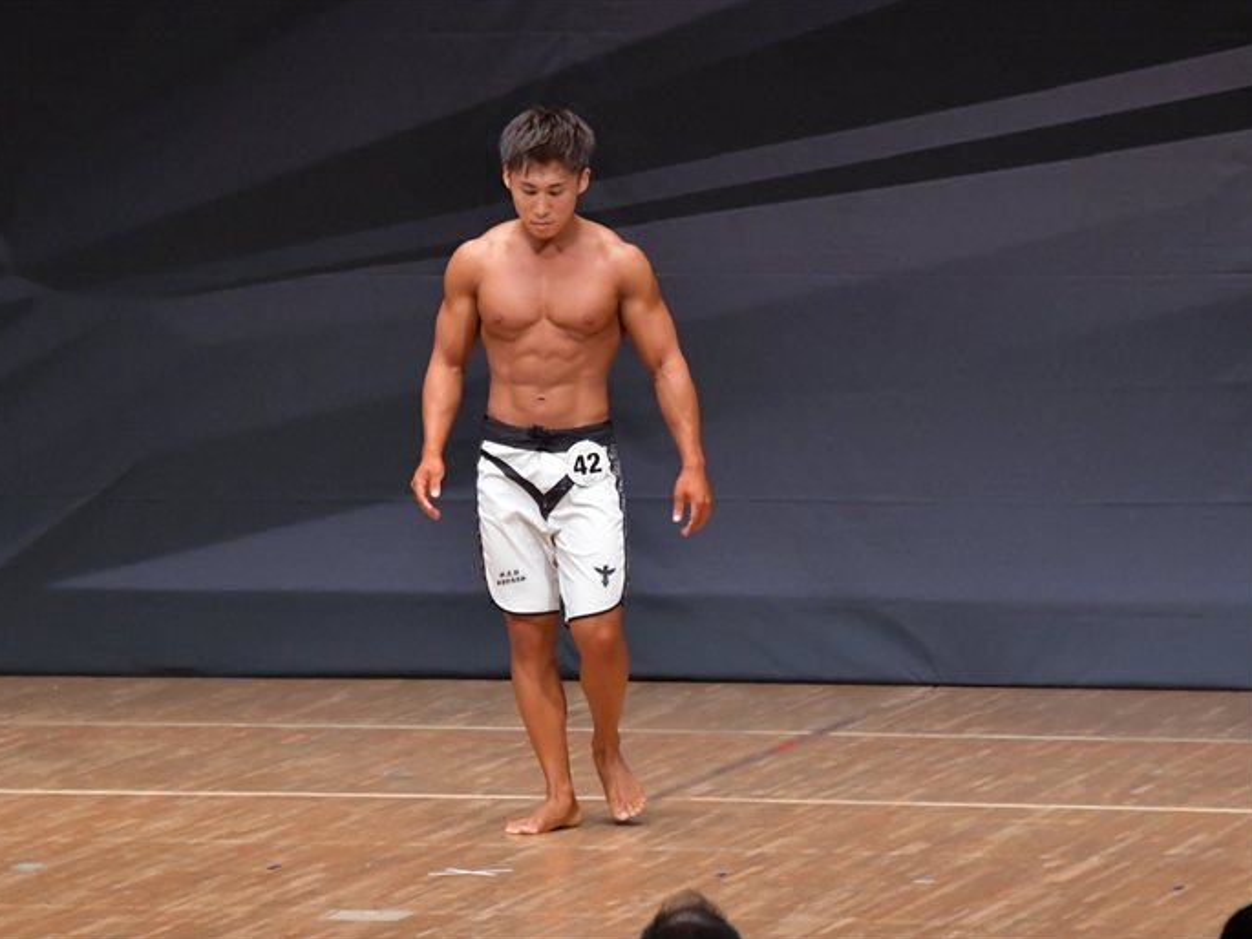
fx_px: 11214
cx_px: 551
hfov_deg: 6.4
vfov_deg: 4.8
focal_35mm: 310
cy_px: 470
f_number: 5.6
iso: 6400
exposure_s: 1/400
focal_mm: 190
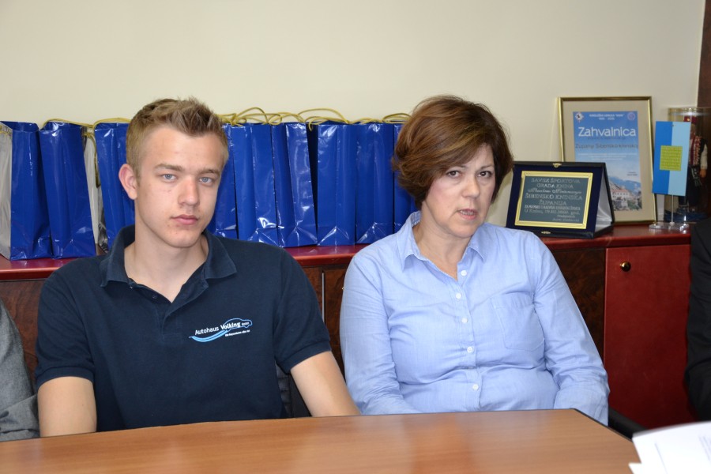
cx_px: 356
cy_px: 237
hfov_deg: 31.9
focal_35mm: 63
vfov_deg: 21.6
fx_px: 1244
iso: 800
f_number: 4.8
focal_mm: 42
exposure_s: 1/60
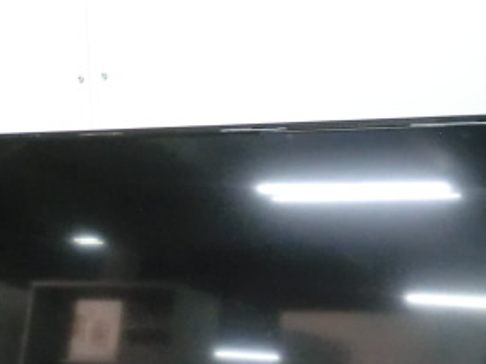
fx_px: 1207
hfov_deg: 22.8
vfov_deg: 16.7
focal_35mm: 86
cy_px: 379
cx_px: 211
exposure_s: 1/50
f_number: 3.9
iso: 800
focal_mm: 6.9
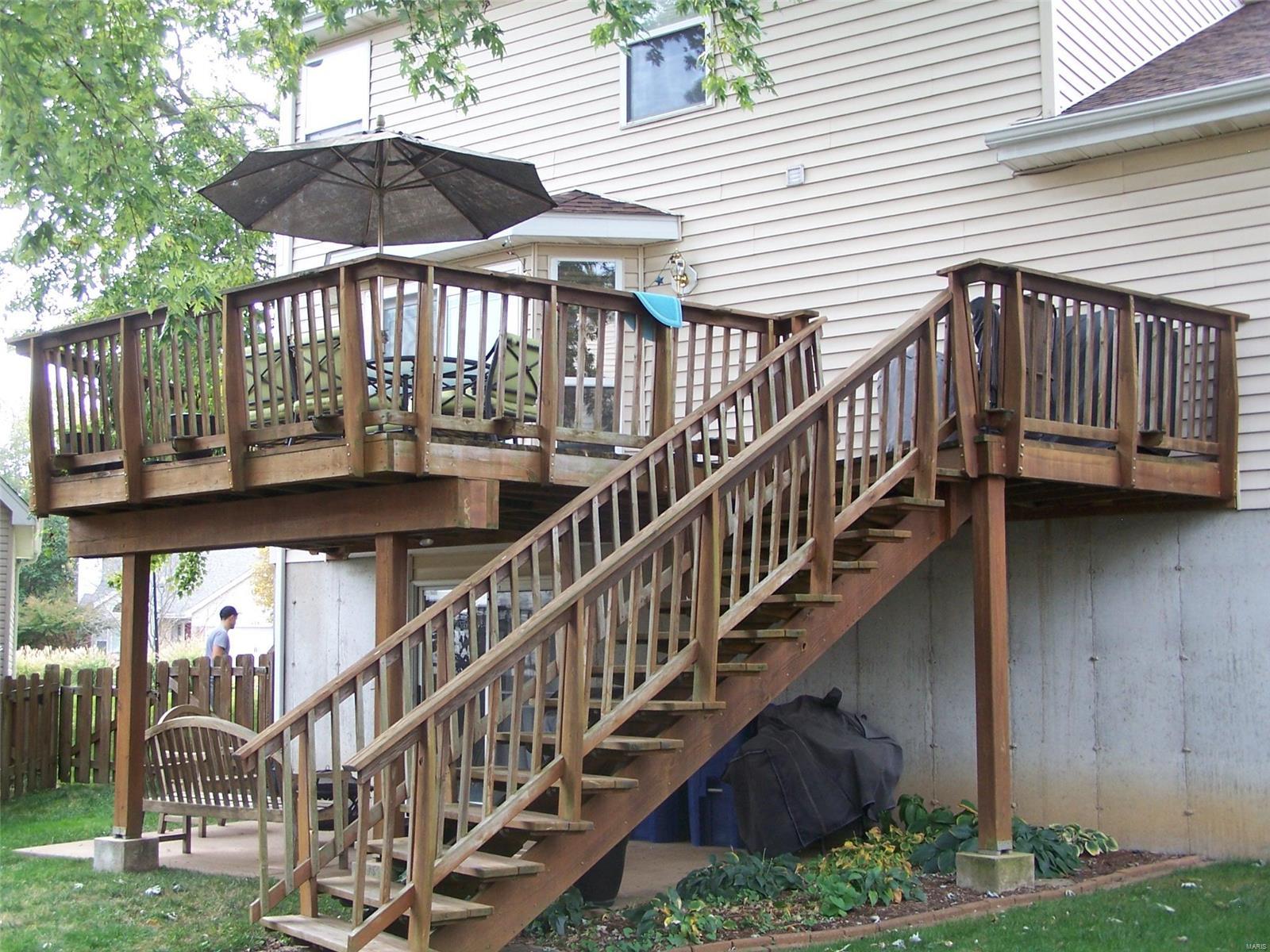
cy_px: 476
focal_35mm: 43
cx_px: 635
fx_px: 1578
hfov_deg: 43.9
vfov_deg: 33.6
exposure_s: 1/80
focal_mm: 7.1
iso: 80
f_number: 2.9
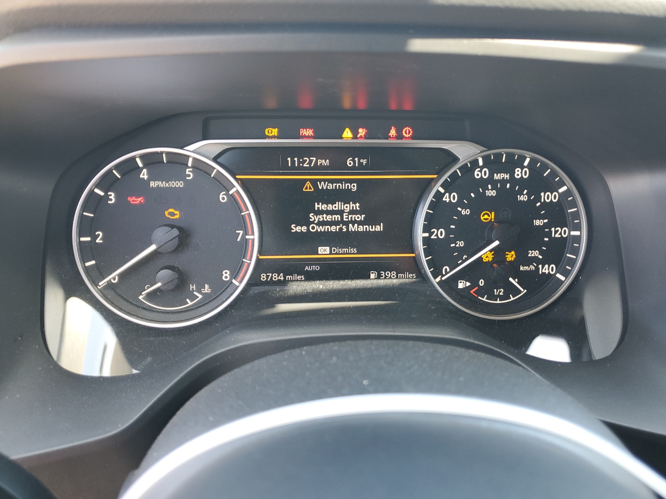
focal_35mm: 26
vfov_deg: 53.1
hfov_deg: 67.3
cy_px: 250
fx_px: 500
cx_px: 333
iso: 70
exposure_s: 1/60.2
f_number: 1.5
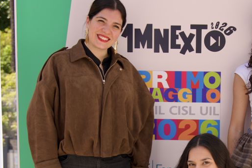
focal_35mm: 88
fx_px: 616
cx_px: 182
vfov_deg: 15.4
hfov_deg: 22.9
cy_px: 149
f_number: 2.8
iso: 100
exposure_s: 1/200
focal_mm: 30
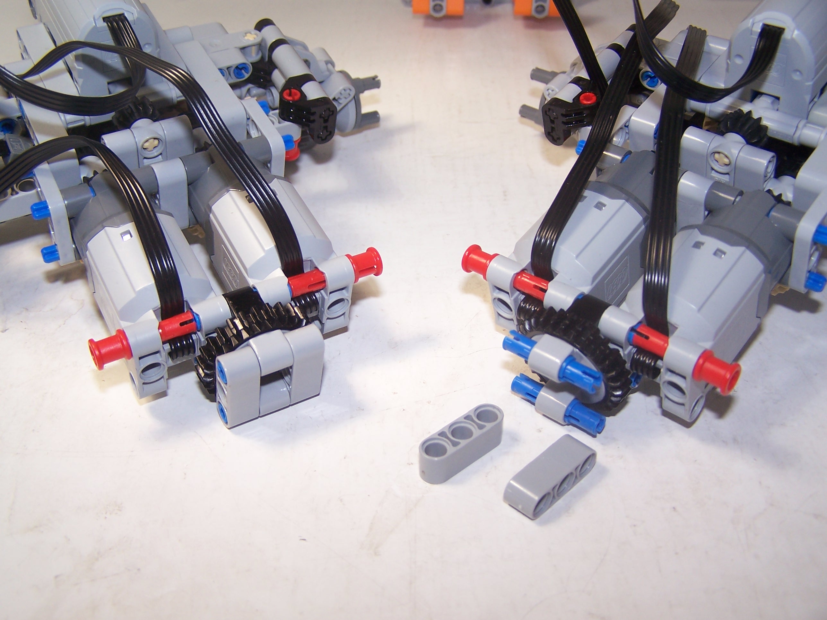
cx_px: 414
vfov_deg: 37.7
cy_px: 310
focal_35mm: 38
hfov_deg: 49.0
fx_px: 908
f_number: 2.8
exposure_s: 1/60
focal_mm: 6.3
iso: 80
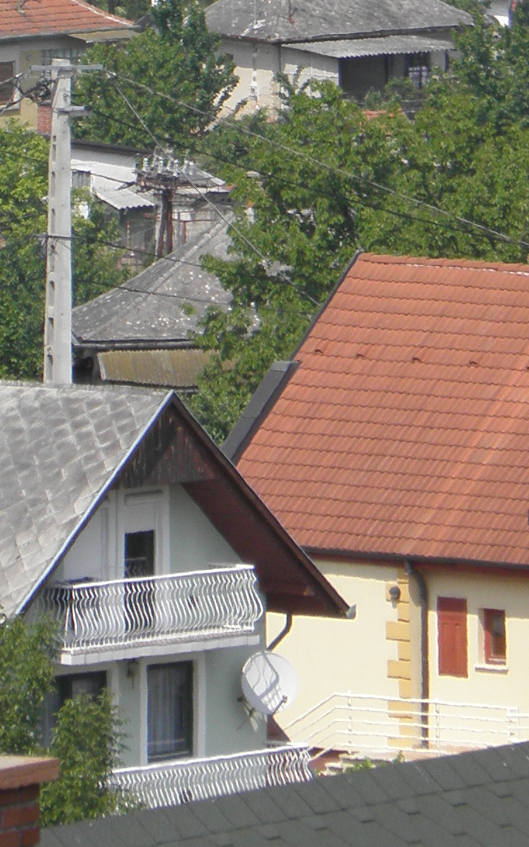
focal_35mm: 898
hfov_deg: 1.5
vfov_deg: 2.3
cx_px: 357
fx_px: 20724
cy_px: -196
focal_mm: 45.85
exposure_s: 1/400
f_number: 5
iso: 64
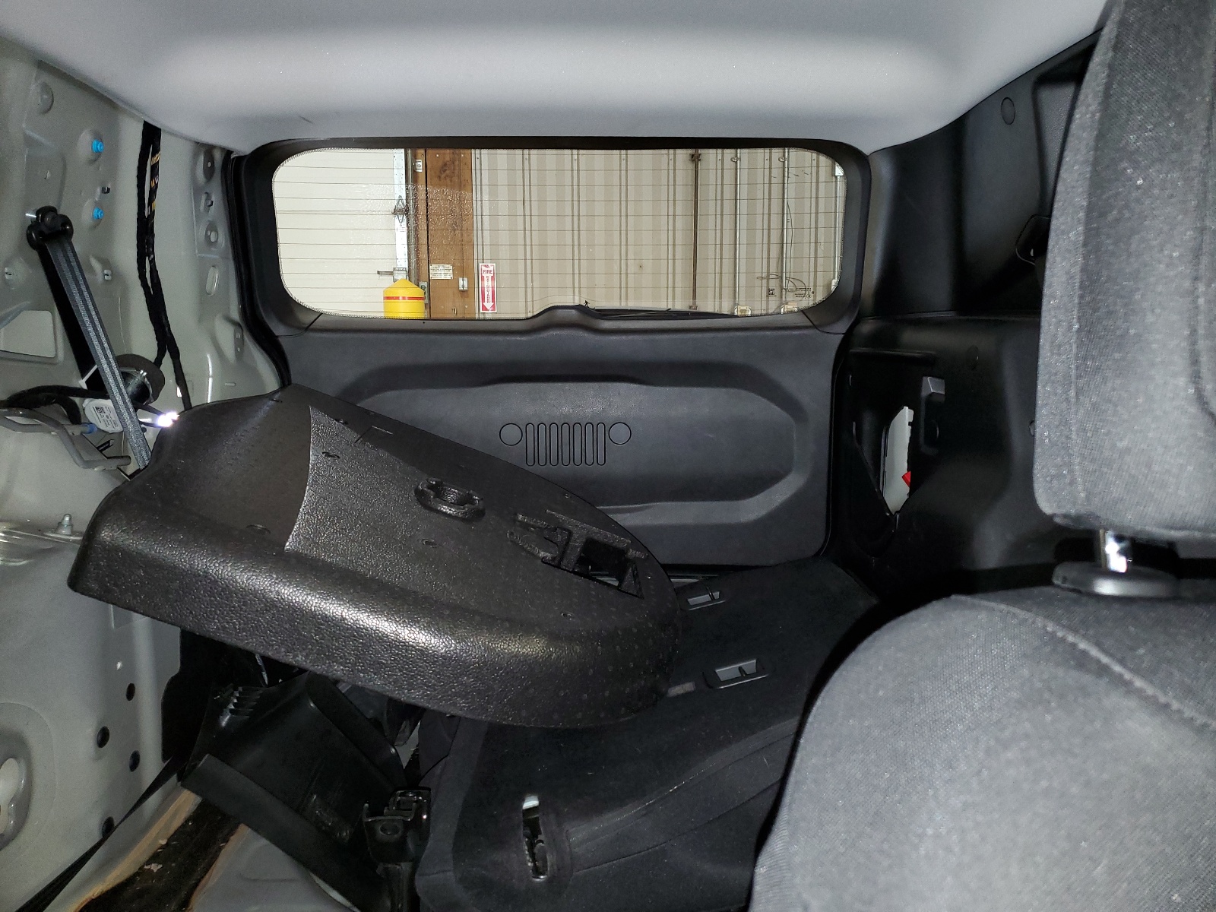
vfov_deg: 53.1
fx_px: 913
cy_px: 456
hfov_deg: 67.3
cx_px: 608
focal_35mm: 26
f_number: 1.5
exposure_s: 1/16
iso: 134
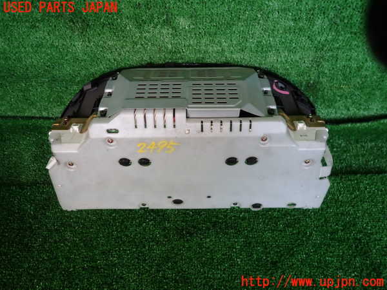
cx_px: 194
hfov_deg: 69.4
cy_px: 145
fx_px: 279
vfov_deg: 54.9
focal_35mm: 25
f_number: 2
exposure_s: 1/100
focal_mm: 4.5
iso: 100
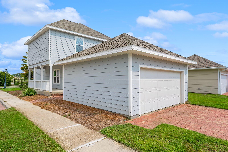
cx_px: 114
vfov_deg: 57.2
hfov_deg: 78.6
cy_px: 76
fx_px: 139
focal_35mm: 22
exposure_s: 1/160
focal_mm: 22
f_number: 10
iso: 250
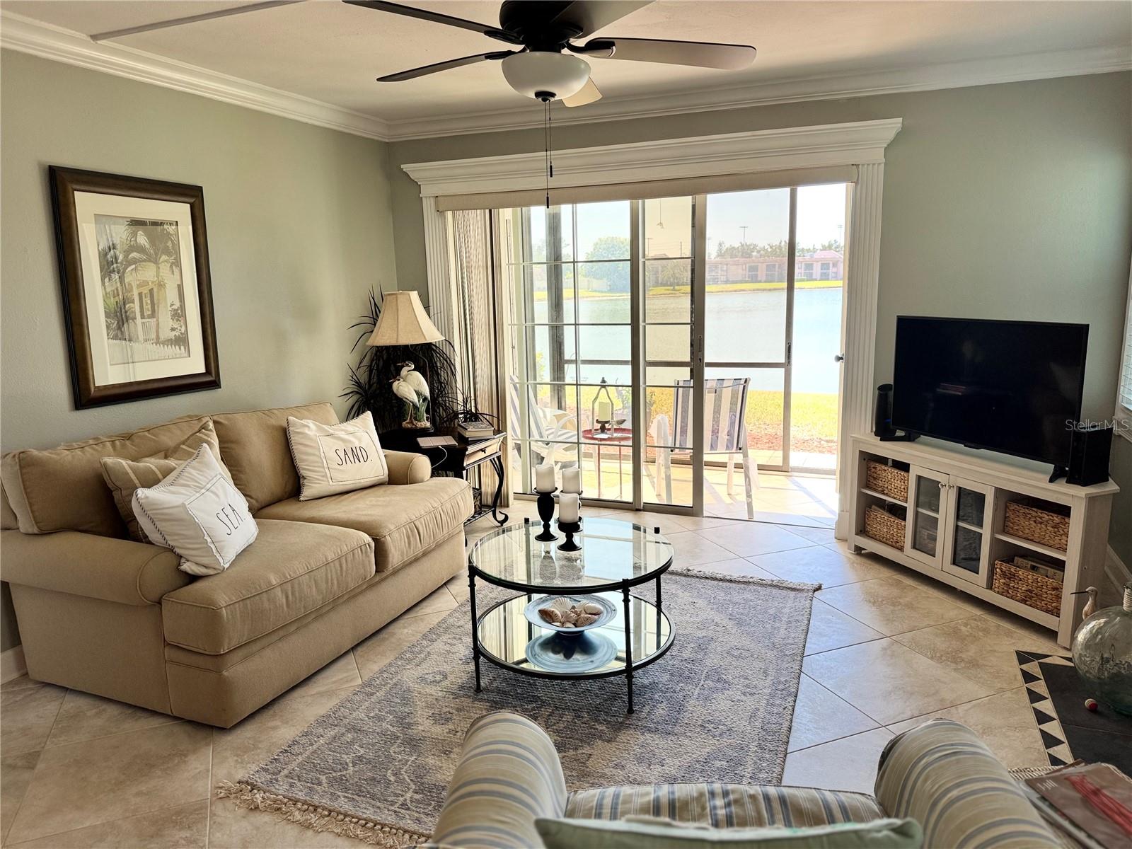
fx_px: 785
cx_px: 566
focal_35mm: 24
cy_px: 424
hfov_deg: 71.6
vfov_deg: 56.8
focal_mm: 6.76
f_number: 1.78
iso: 50
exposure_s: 1/120
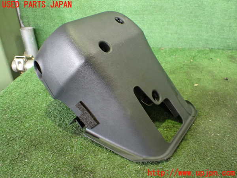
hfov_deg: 60.0
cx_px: 118
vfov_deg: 46.8
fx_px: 205
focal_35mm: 30
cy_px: 89
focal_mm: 5.4
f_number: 2.3
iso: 800
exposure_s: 1/30
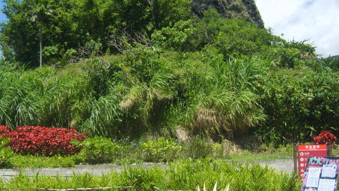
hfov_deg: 40.5
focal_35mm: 51
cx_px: 141
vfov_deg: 23.5
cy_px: 90
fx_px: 458
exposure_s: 1/180
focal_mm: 7.4
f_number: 7.1
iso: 50
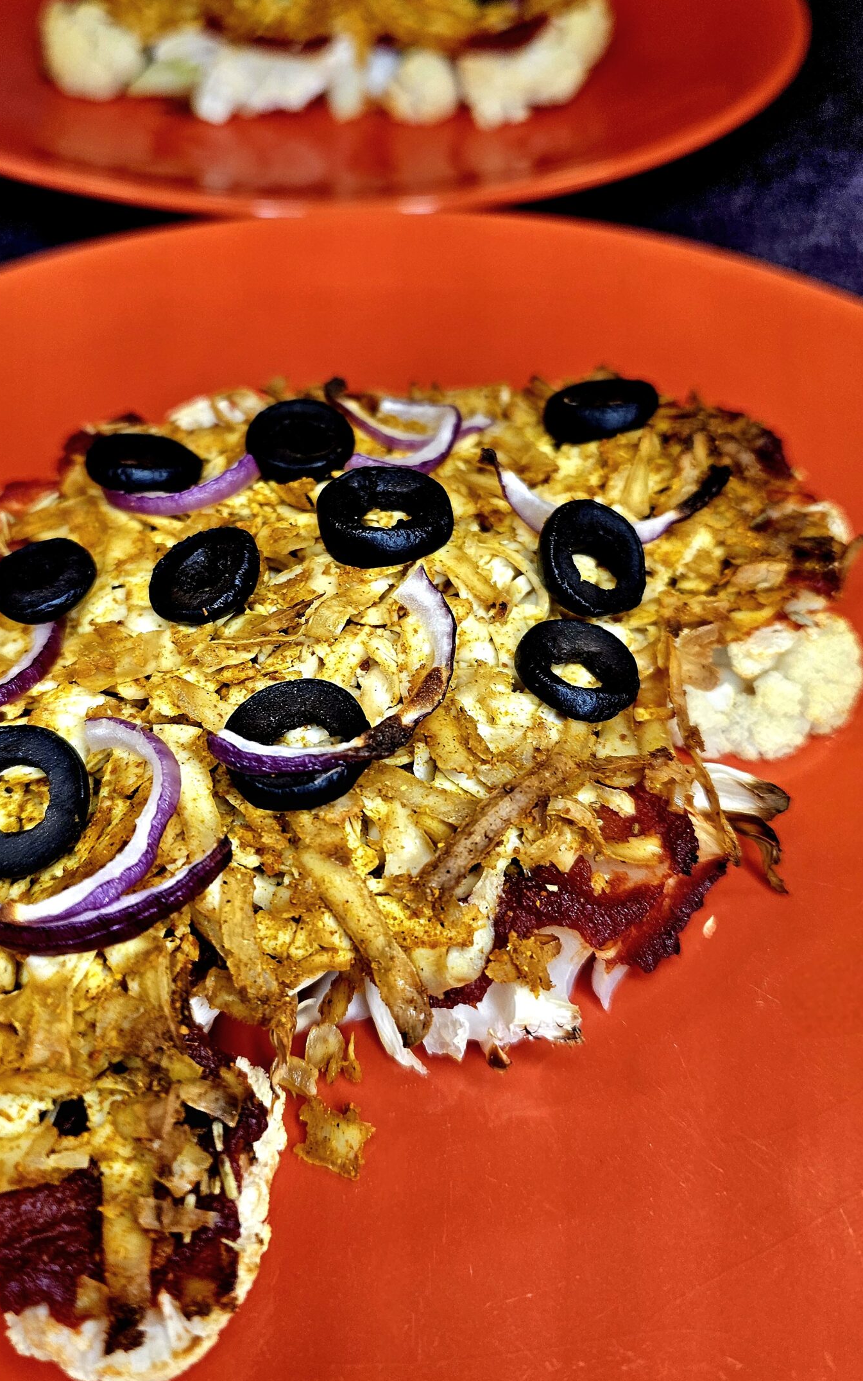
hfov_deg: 43.0
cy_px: 637
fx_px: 1091
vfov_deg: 64.5
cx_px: 371
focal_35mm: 29
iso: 64
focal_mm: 6.3
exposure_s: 1/58.8
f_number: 1.7
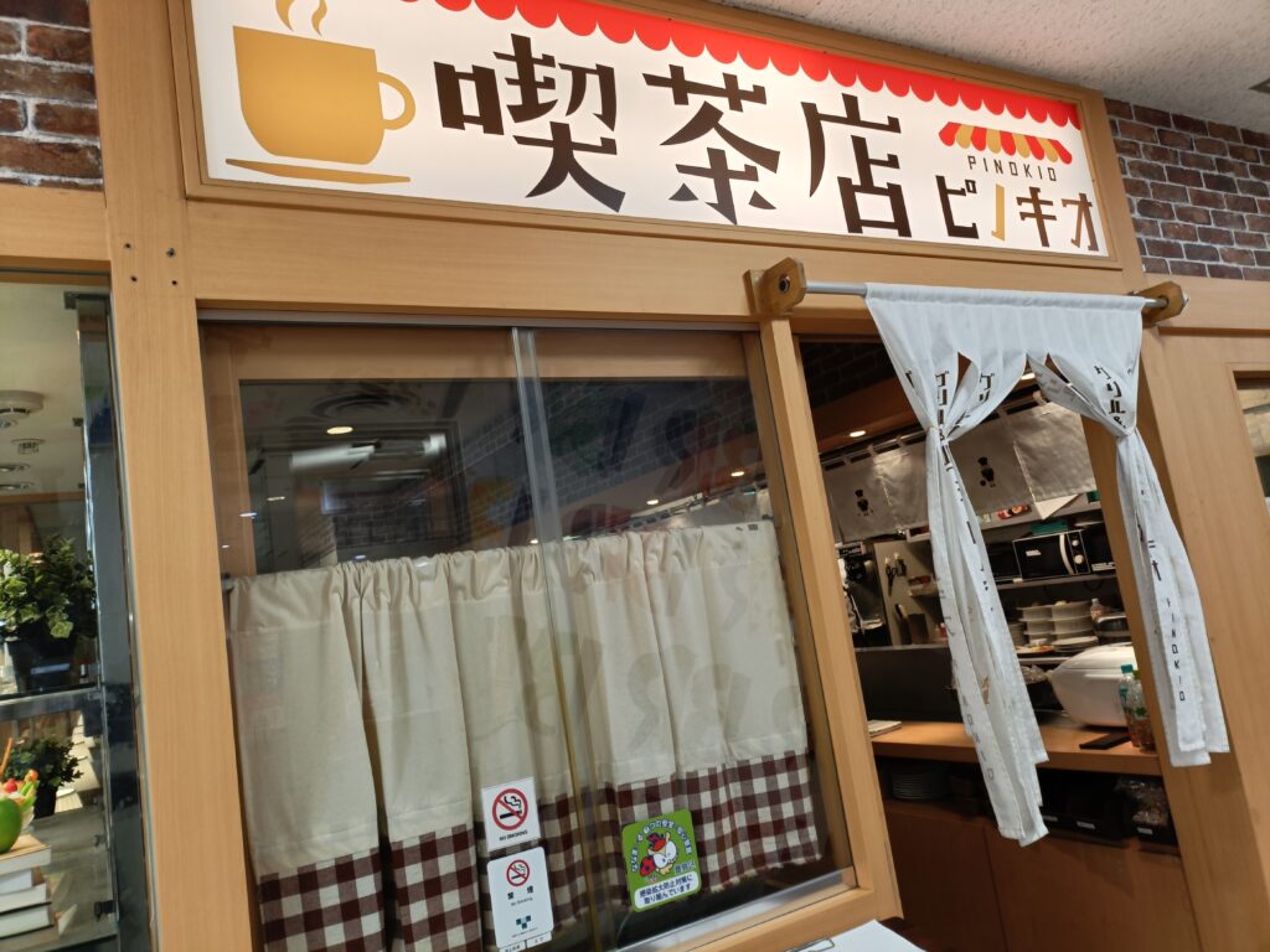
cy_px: 476
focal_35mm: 25
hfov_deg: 69.4
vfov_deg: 54.9
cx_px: 635
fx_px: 917
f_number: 1.7
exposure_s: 1/50
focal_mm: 4.7
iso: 100
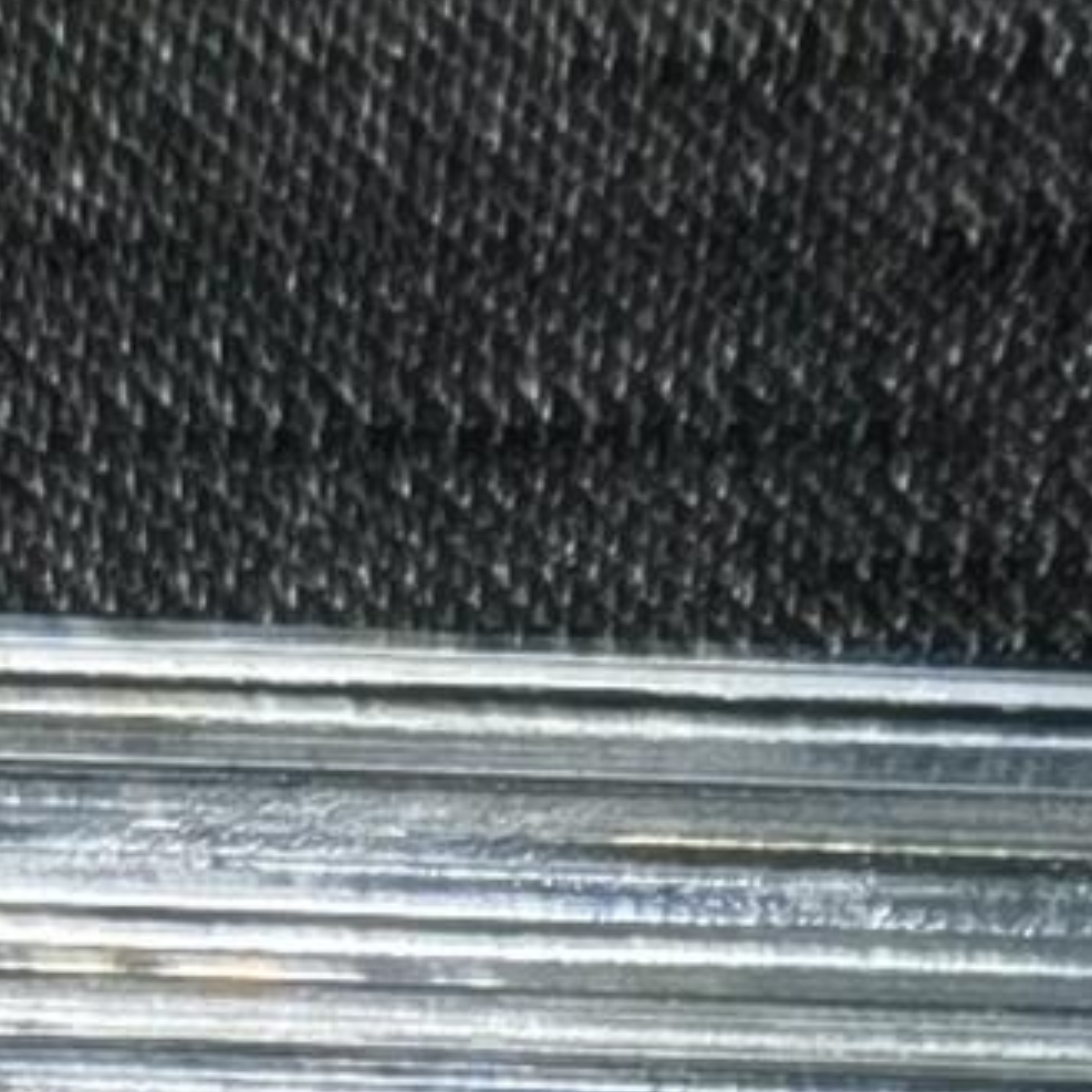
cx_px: 1278
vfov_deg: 5.5
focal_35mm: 305
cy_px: 2854
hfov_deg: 5.7
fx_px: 10886
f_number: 1.9
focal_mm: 6.67
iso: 50
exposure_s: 1/102
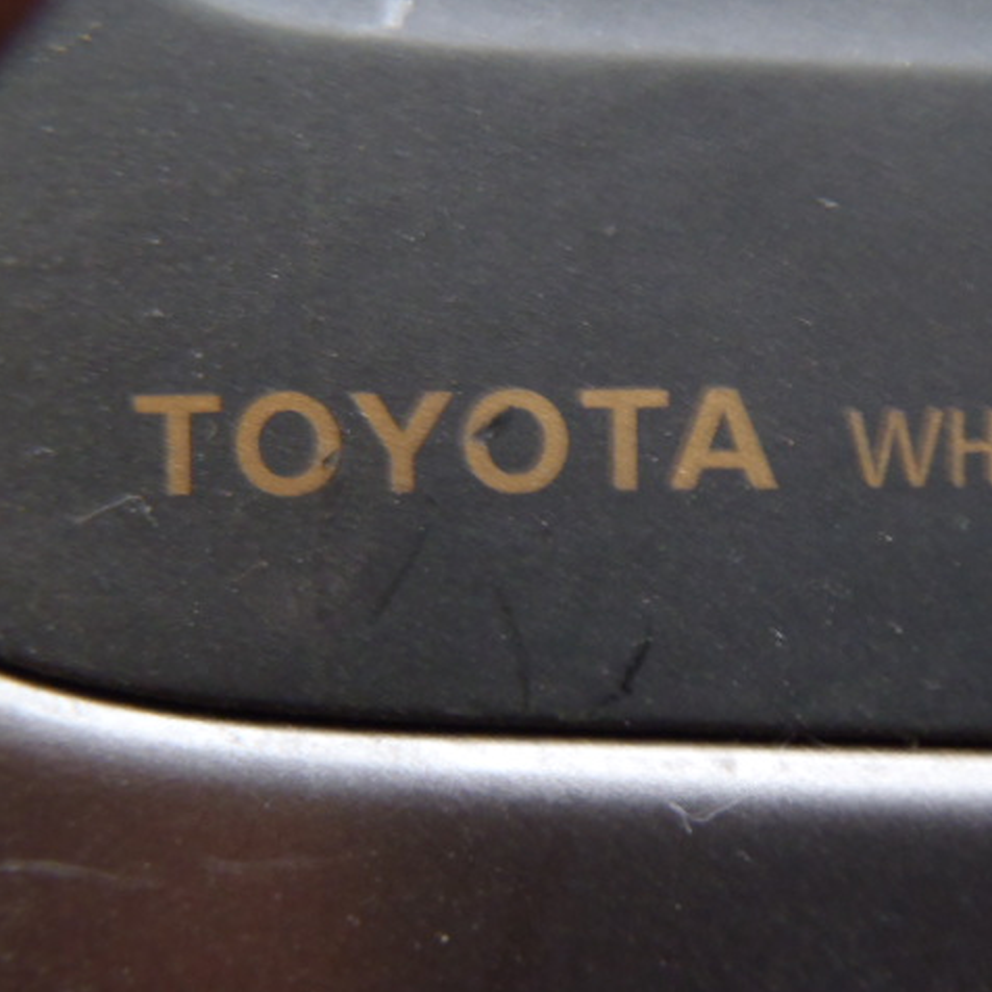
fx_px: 1427
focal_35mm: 44
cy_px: 496
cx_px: 659
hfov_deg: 37.9
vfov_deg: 38.3
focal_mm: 6.64
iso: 320
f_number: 4.7
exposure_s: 1/4
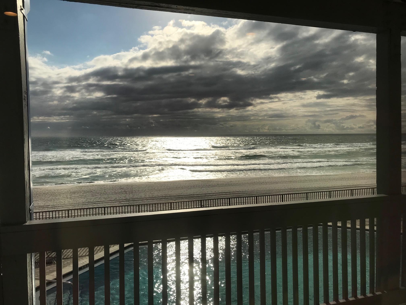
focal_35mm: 28
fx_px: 328
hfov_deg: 63.4
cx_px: 203
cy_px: 152
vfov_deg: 49.7
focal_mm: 3.99
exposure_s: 1/2179
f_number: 1.8
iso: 20
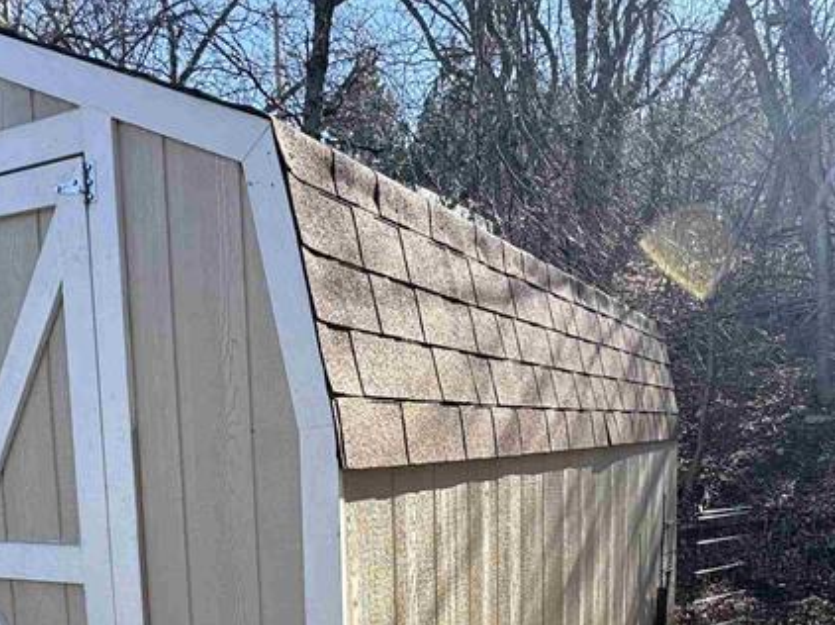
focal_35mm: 34
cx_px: 437
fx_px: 820
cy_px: 534
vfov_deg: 39.4
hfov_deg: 54.0
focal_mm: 2.22
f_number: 2.2
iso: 40
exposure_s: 1/565
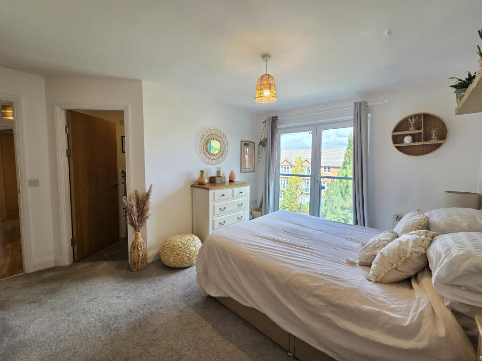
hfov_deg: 106.2
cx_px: 241
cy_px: 180
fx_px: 181
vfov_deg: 89.9
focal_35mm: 13
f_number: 2.2
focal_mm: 2.2
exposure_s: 1/60
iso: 50
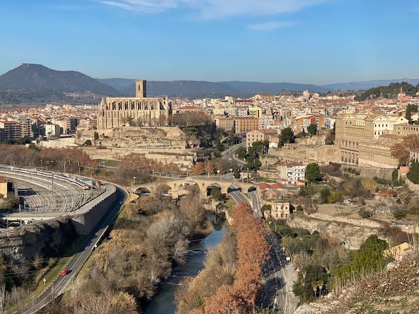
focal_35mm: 52
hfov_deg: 36.8
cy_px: 157
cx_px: 210
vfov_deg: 28.0
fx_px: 629
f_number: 2
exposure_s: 1/1916
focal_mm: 6
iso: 20
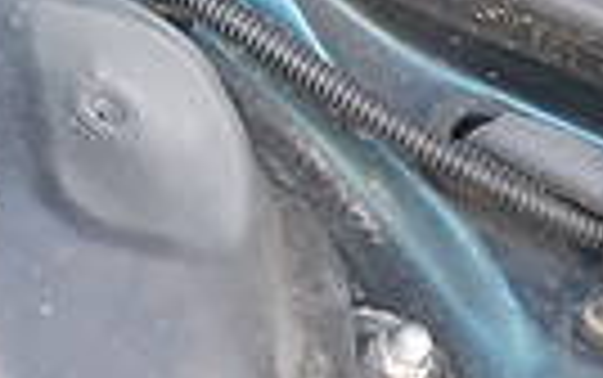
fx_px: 3586
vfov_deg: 6.0
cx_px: 4
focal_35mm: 218
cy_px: 506
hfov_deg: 9.5
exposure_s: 1/100
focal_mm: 24
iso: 320
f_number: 5
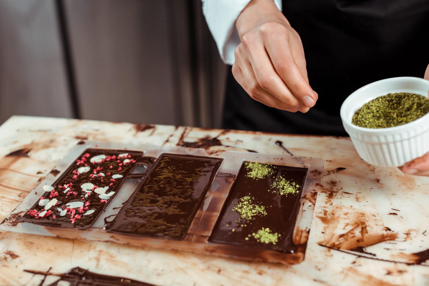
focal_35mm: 50
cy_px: 143
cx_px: 214
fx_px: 596
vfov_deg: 27.0
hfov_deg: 39.6
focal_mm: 50
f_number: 4
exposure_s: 1/200
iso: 100
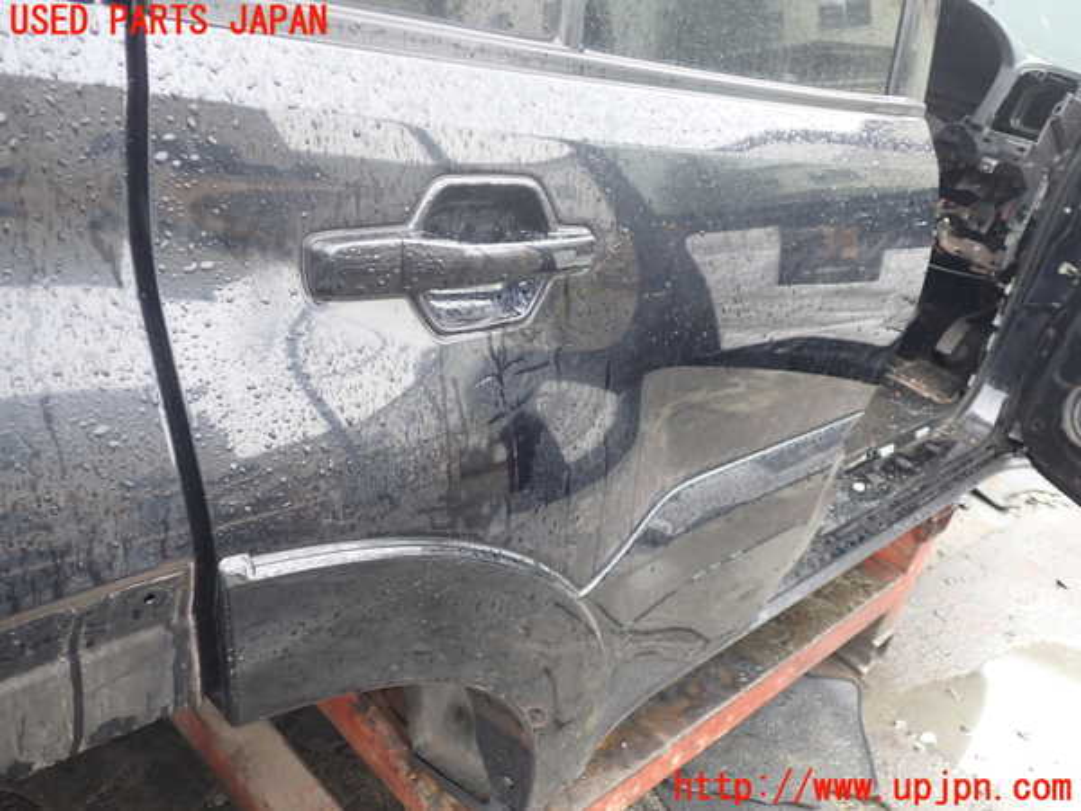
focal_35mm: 30
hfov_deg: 60.0
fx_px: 937
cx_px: 540
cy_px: 406
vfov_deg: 46.8
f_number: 2.3
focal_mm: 5.4
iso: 200
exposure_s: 1/60
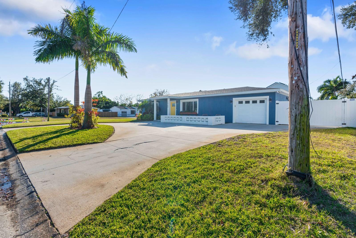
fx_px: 178
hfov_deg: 90.0
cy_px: 119
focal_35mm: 18
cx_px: 178
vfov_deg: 67.4
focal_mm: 18
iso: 250
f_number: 8
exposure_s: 1/640
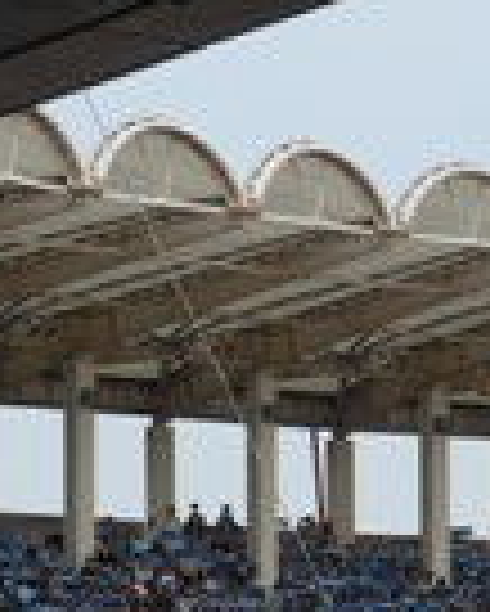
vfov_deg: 6.9
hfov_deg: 5.5
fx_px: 5070
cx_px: 459
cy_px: 675
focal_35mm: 280
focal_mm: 15.6
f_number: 5.3
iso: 80
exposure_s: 1/320
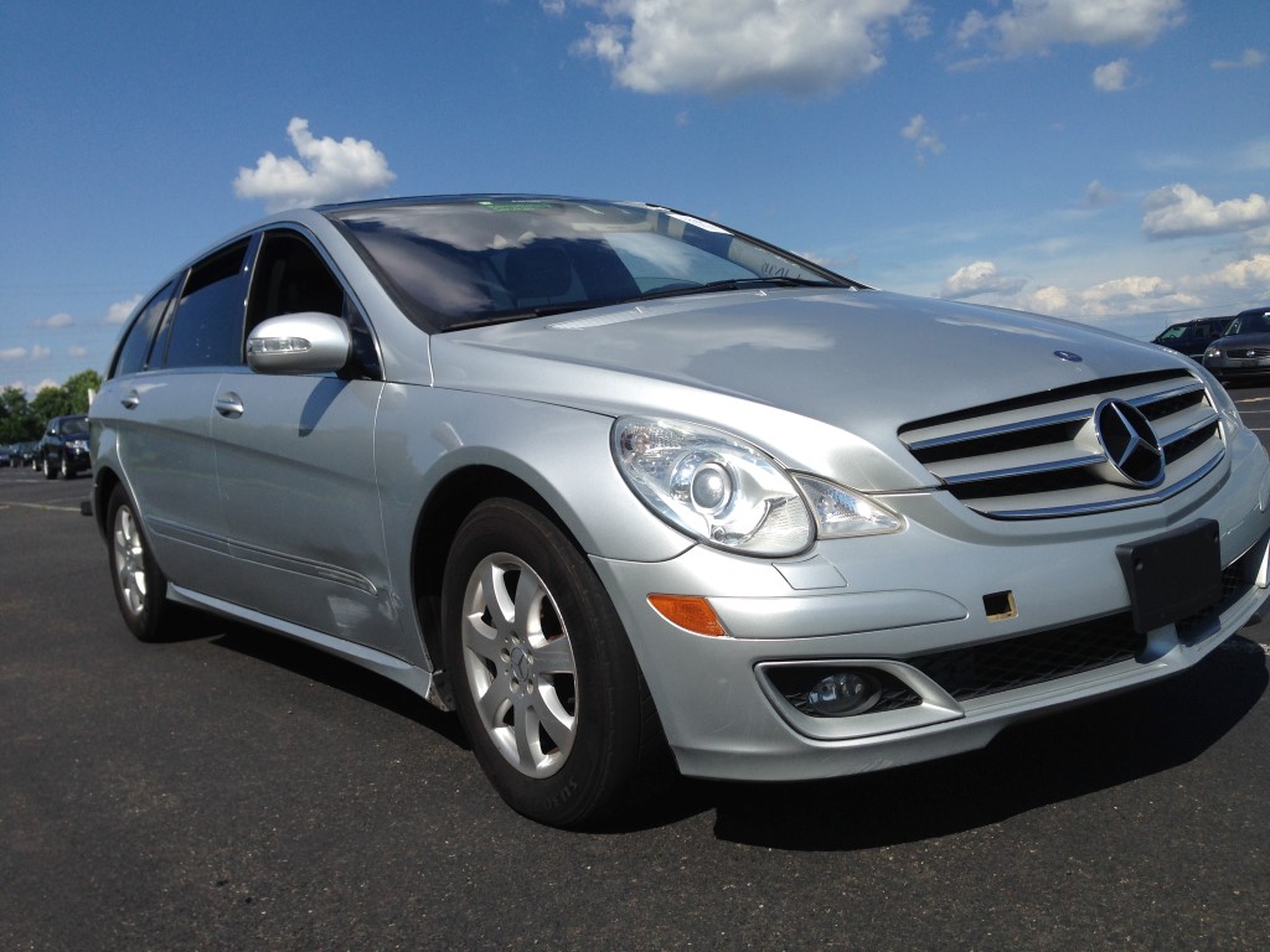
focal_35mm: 33
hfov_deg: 55.4
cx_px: 635
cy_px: 476
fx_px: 1211
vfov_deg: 42.9
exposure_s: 1/2463
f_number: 2.4
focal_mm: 4.12
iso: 50
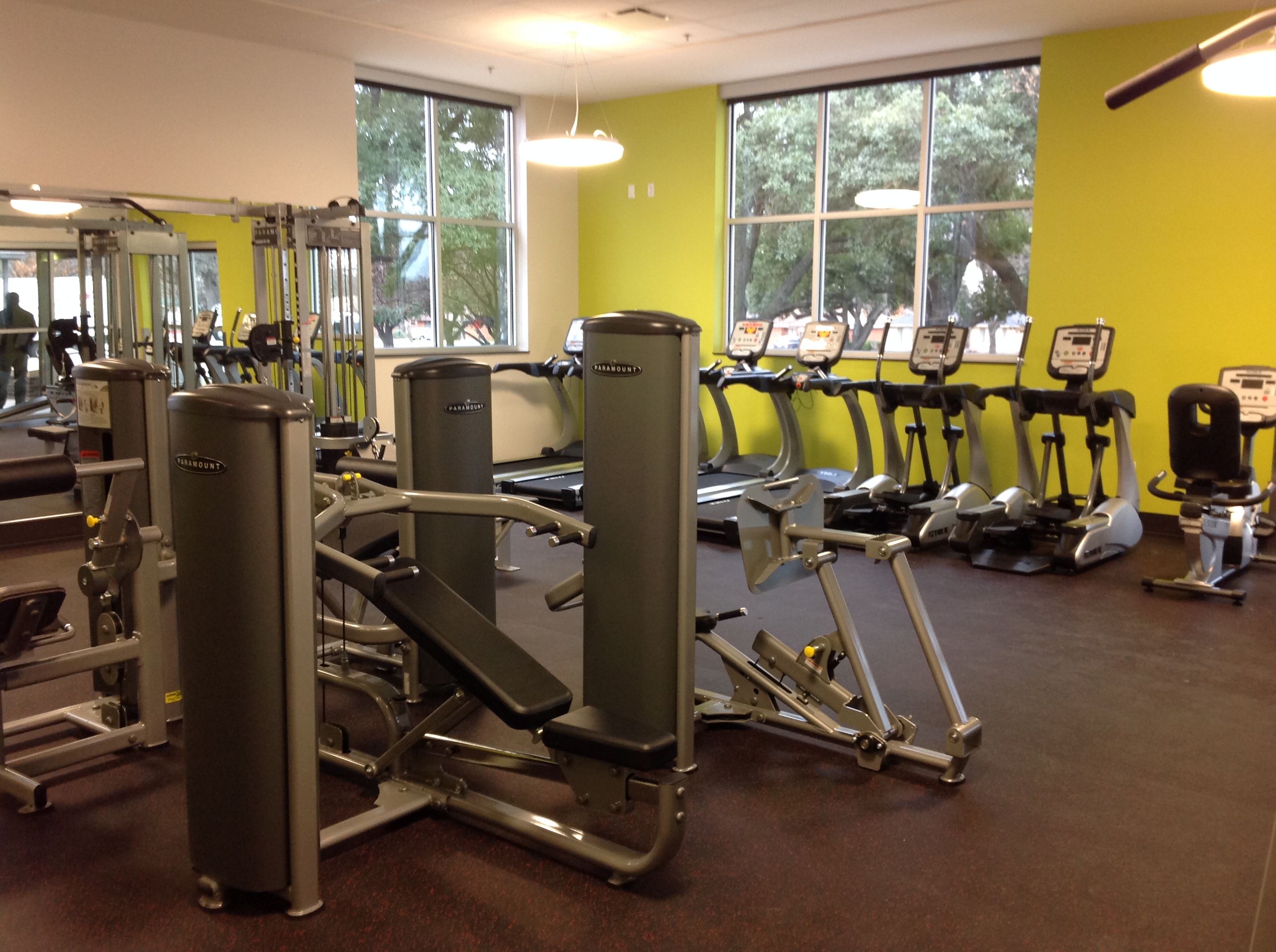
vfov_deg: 40.6
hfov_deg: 52.7
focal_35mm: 35
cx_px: 638
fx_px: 1288
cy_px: 476
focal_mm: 4.28
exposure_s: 1/15
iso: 100
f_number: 2.4
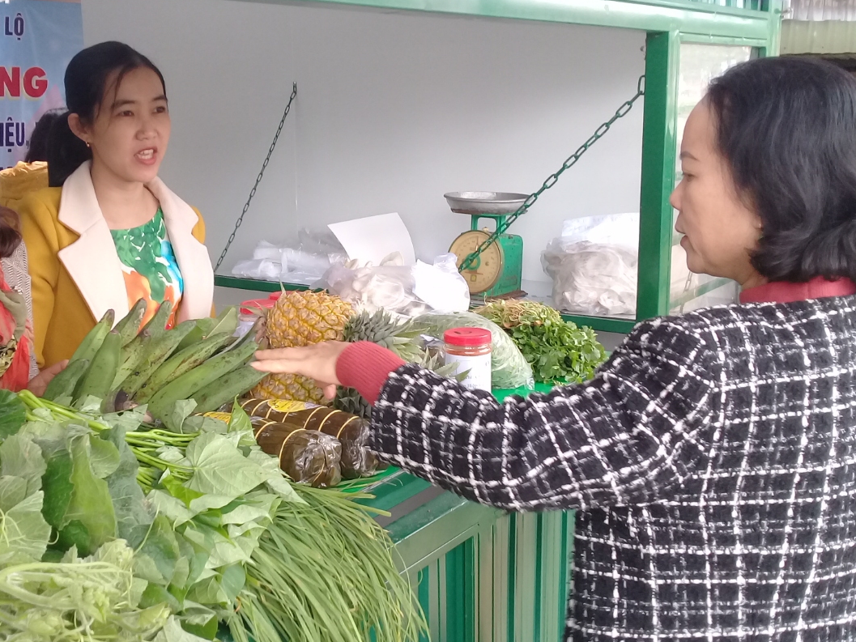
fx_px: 1088
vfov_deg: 32.9
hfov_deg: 42.7
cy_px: 330
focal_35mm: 44
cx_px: 328
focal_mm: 3.3
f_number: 2.2
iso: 80
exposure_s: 1/40
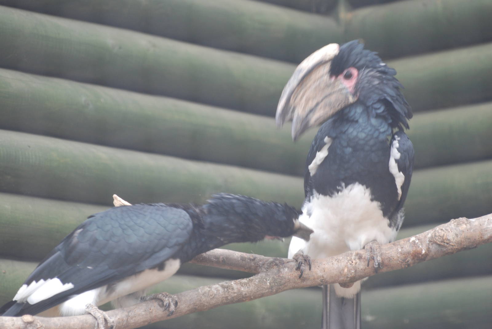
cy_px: 164
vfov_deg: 4.7
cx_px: 246
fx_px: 4002
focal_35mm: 292
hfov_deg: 7.0
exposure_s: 1/60
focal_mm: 195
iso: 400
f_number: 5
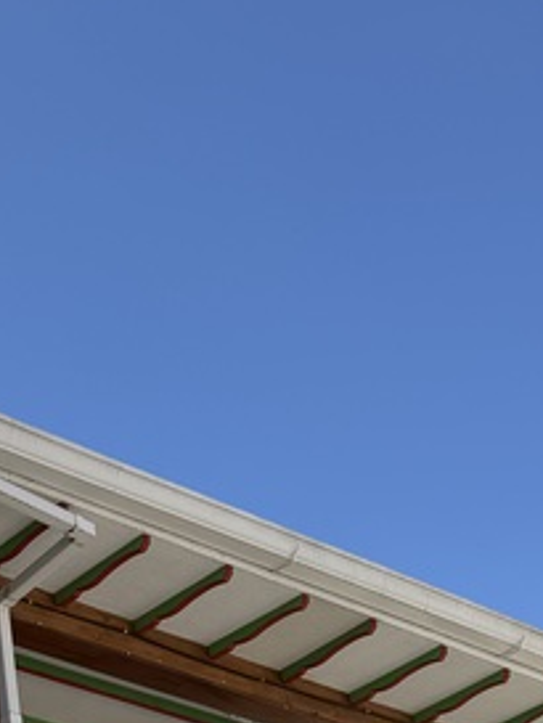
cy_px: 863
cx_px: -219
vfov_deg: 22.8
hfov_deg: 17.2
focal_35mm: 79
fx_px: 1651
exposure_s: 1/4405
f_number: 1.78
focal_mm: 6.76
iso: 80
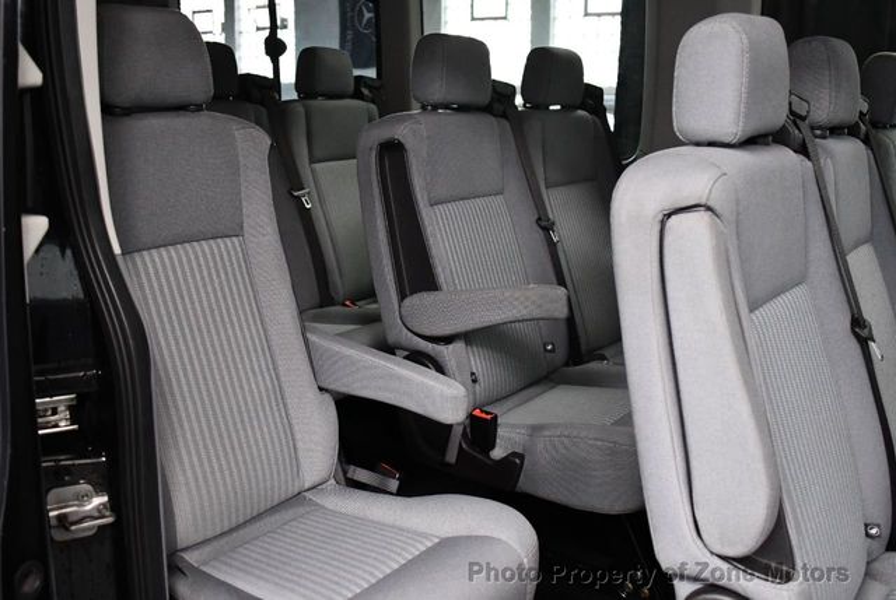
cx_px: 448
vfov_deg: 37.0
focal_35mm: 36
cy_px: 300
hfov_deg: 53.1
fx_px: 897
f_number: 3.5
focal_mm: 18
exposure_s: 1/125
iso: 3200
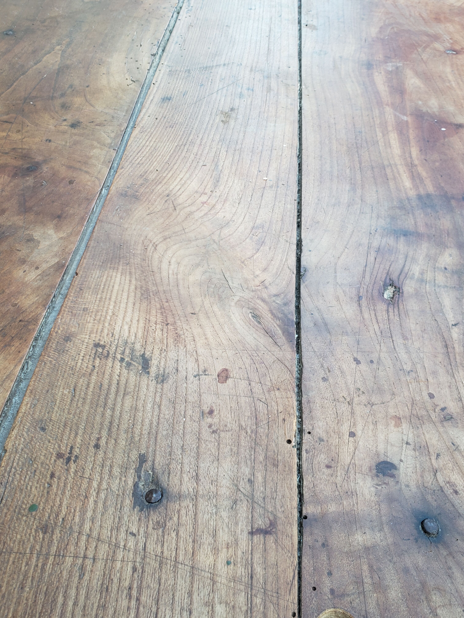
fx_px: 465
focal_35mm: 26
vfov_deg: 67.3
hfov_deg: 53.1
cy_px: 309
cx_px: 232
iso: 100
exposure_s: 1/50
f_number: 2.4
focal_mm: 4.3
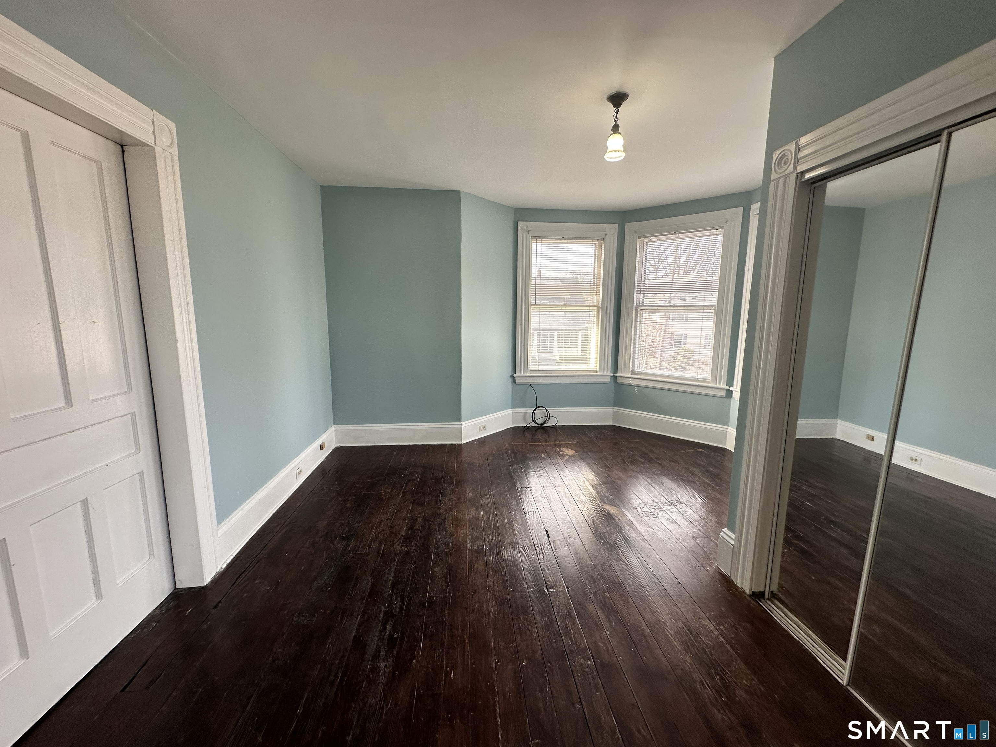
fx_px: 403
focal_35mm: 14
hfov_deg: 102.1
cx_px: 498
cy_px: 374
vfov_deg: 85.7
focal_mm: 2.22
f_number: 2.2
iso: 80
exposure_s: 1/99
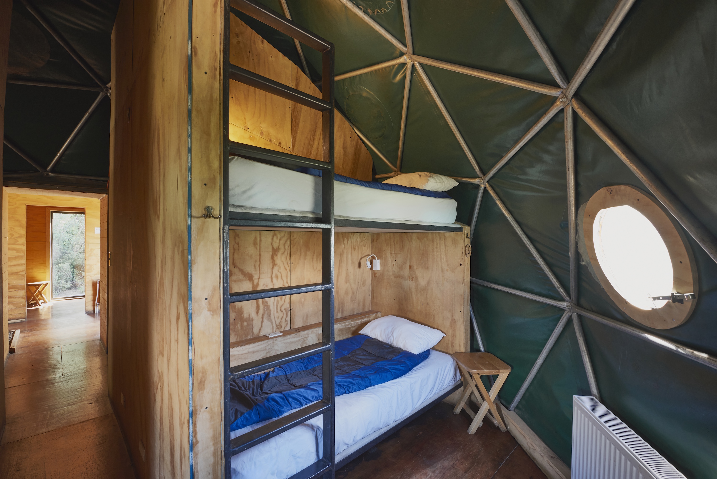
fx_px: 299
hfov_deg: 100.4
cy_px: 240
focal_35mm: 15
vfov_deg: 77.4
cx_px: 358
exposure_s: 1/6
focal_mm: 15
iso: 640
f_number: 8
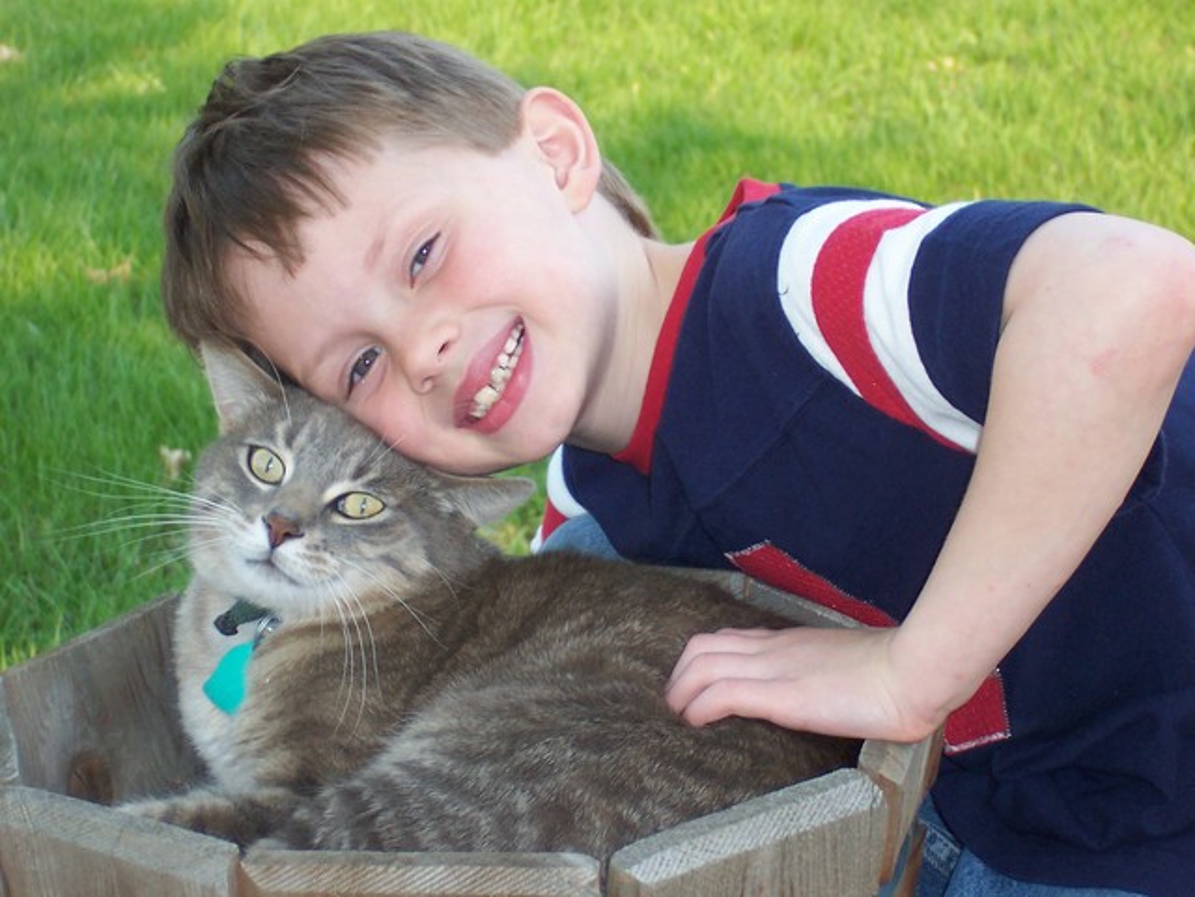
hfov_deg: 13.7
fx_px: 4971
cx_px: 598
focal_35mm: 144
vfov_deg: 10.3
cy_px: 448
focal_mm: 22.4
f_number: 4.9
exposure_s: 1/125
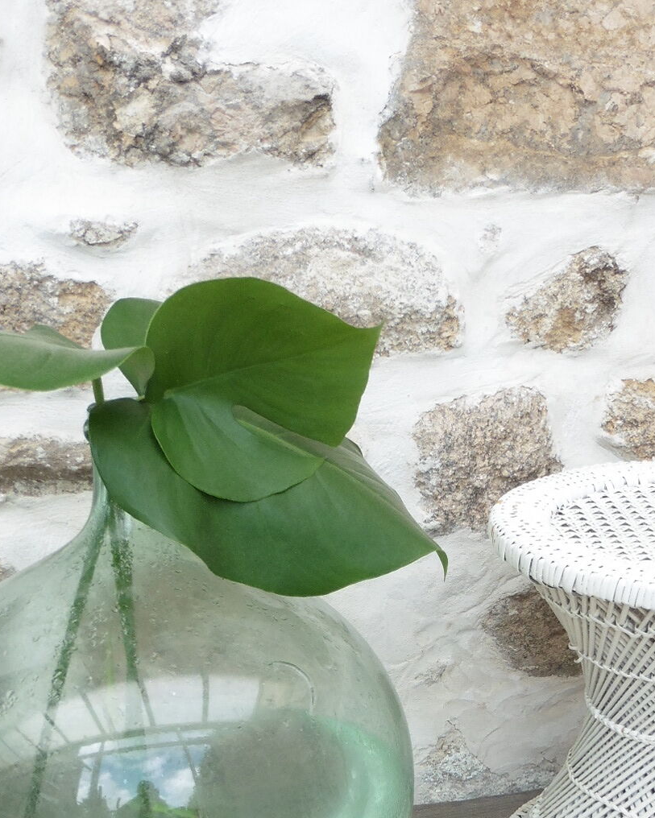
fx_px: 1429
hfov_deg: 25.6
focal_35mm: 59
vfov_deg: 31.3
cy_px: 638
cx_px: 446
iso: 100
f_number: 3.6
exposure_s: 1/100
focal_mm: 5.4
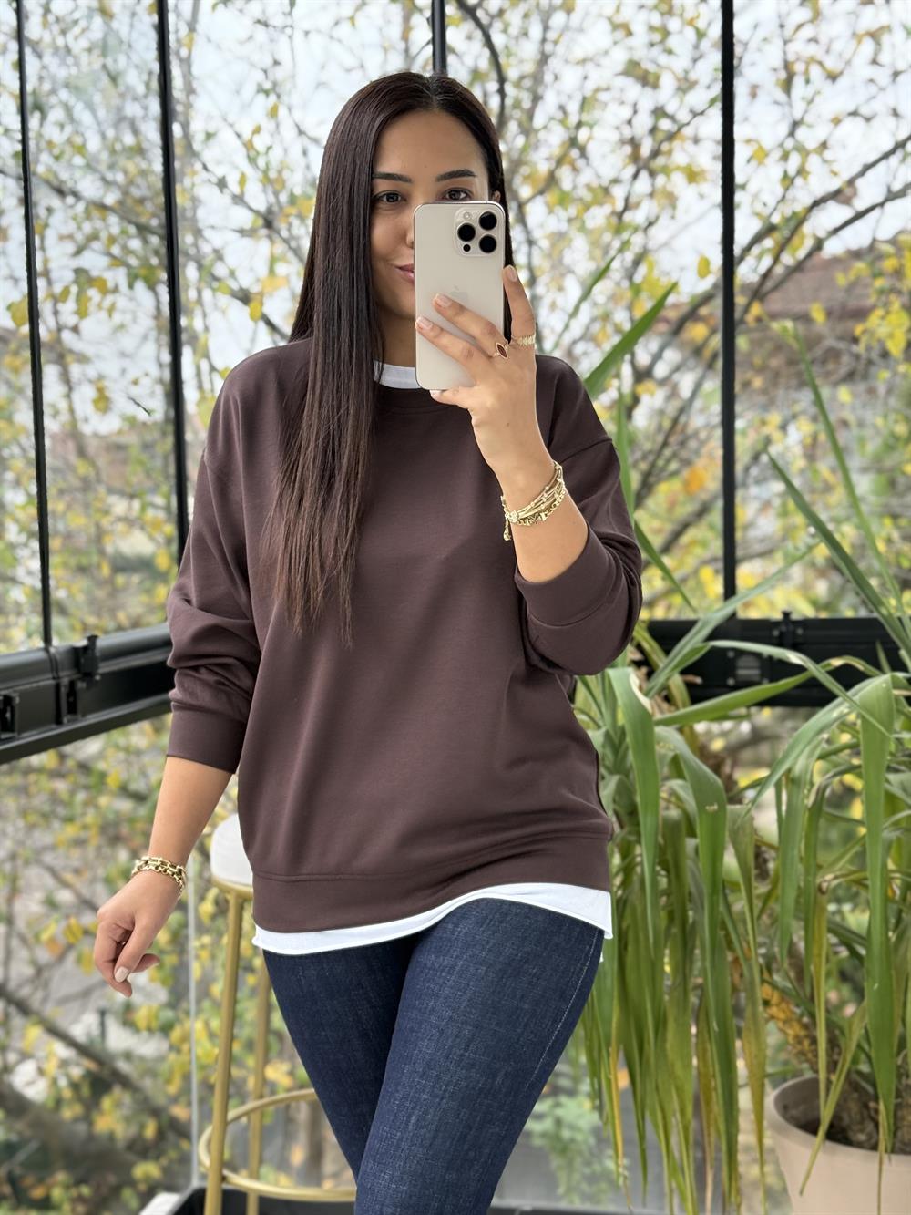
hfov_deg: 30.3
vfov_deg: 39.7
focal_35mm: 48
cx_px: 456
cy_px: 608
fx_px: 1684
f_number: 1.78
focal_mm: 6.76
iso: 100
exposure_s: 1/182
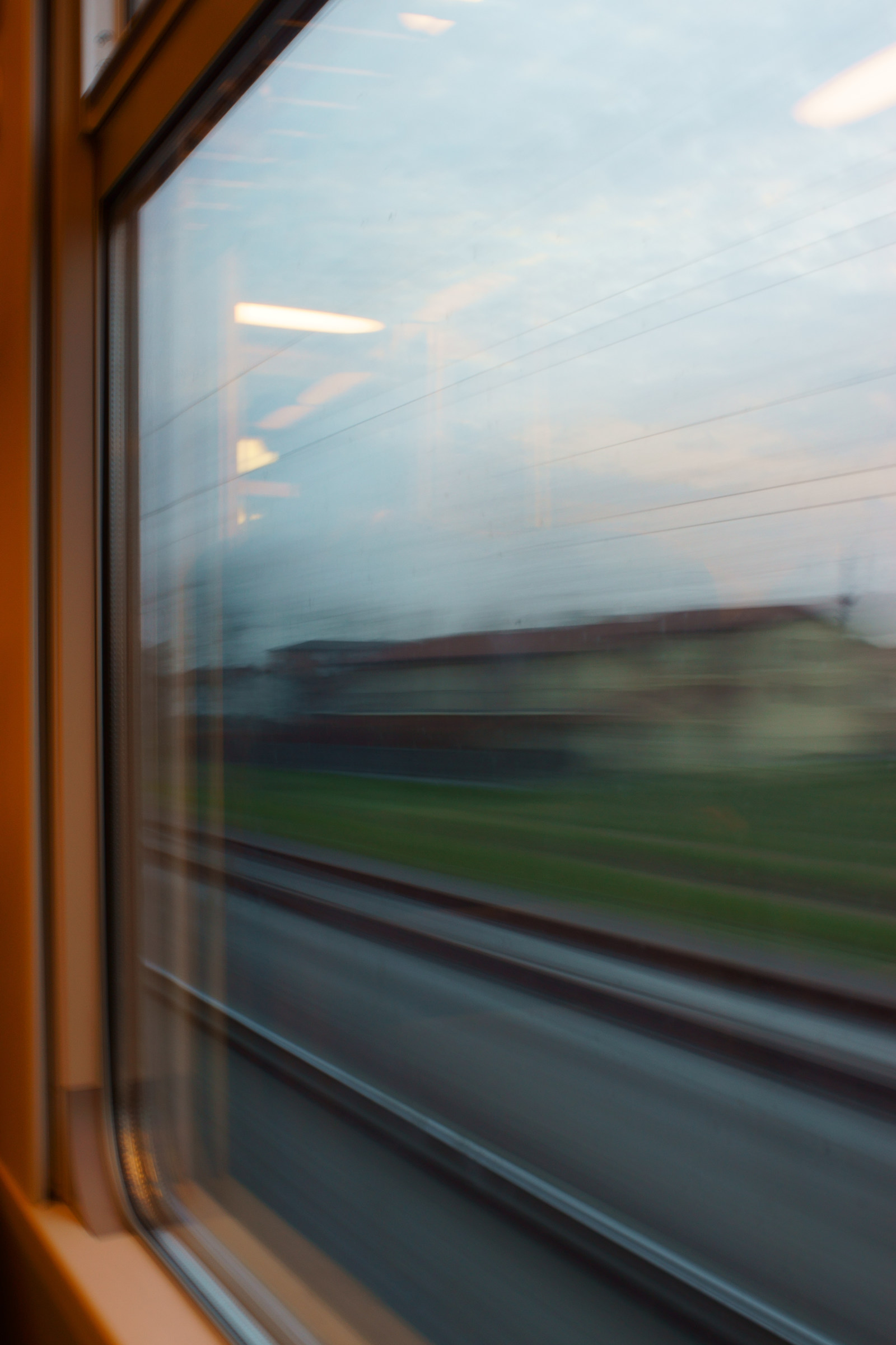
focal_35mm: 36
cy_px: 672
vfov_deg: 53.1
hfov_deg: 36.9
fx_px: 1344
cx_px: 448
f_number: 16
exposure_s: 1/1.6
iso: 160
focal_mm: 24
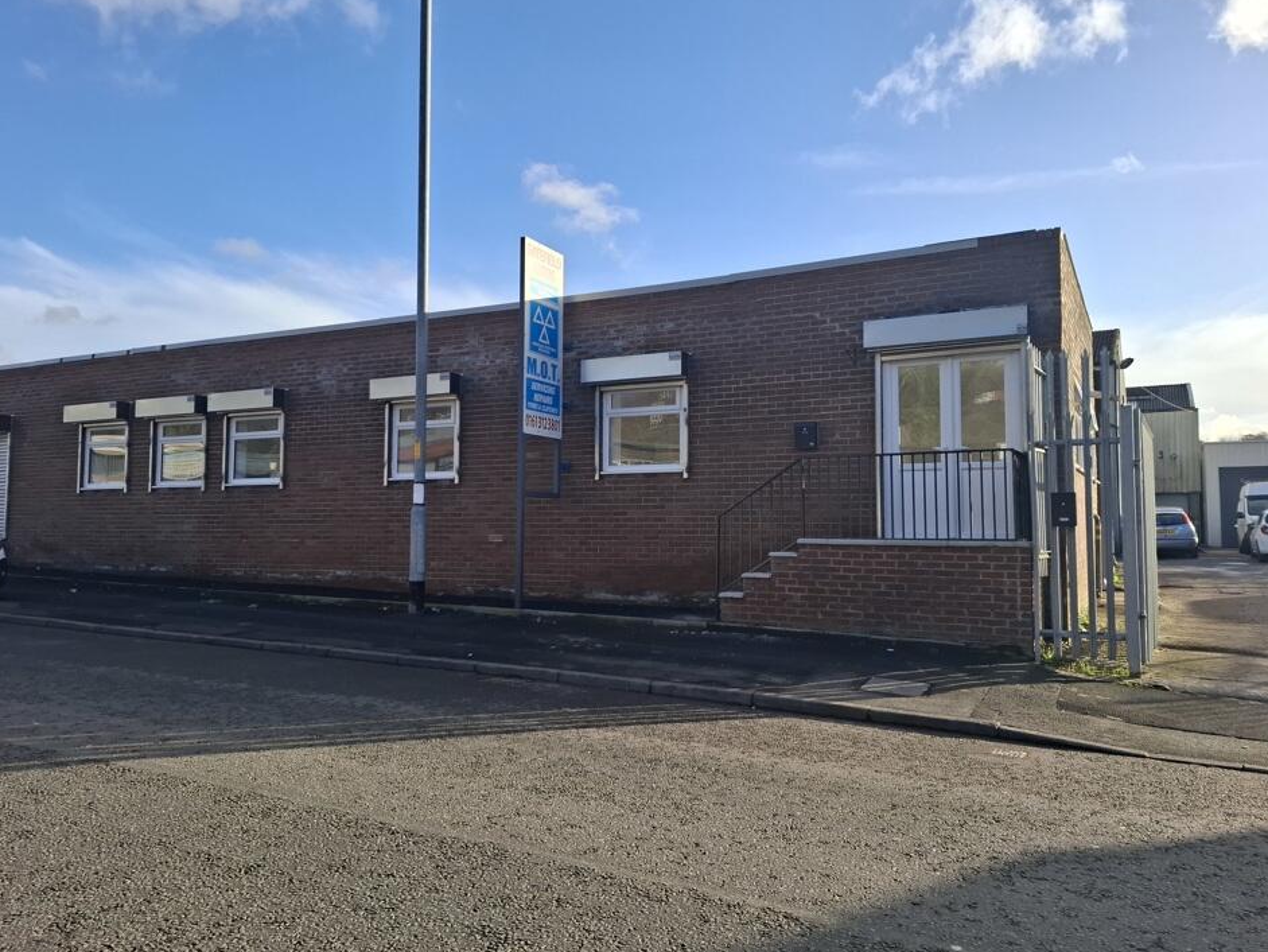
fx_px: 916
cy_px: 444
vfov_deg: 54.9
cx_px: 635
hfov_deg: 69.4
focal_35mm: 25
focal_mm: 5.54
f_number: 1.8
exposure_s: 1/1379
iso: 50
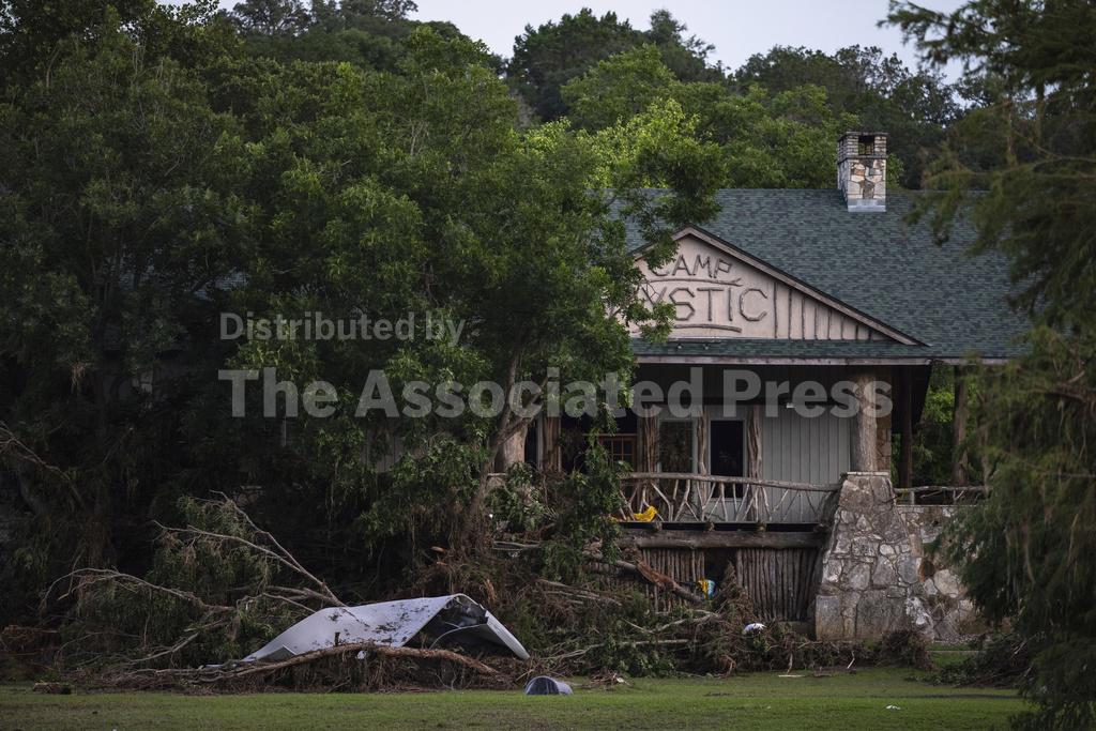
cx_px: 548
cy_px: 366
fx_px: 6089
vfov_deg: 6.9
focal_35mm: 200
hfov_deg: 10.3
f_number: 2.8
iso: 800
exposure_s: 1/250
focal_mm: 200
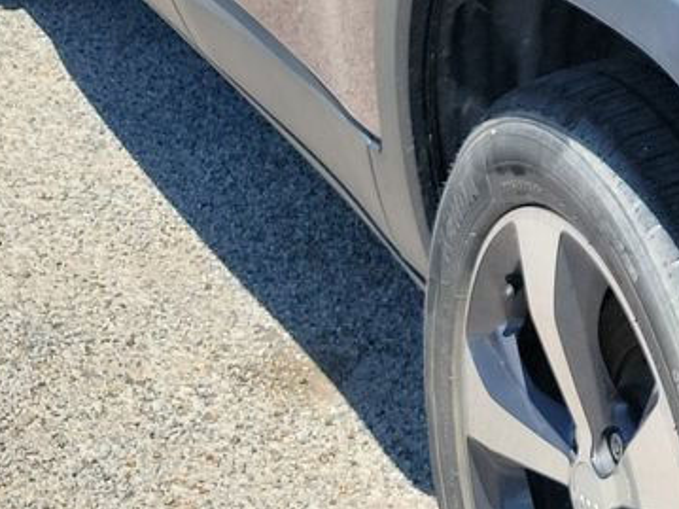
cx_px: 1156
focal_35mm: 107
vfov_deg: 12.7
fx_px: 2098
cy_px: -380
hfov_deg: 16.0
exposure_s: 1/540
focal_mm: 6.7
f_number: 1.8
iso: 50
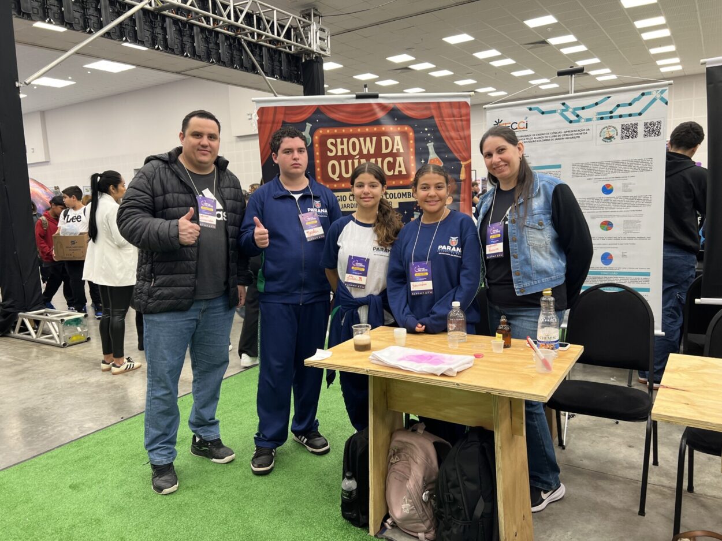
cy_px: 270
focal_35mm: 26
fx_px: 542
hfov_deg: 67.3
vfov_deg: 53.0
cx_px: 361
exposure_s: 1/60
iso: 64
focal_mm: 5.7
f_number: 1.5
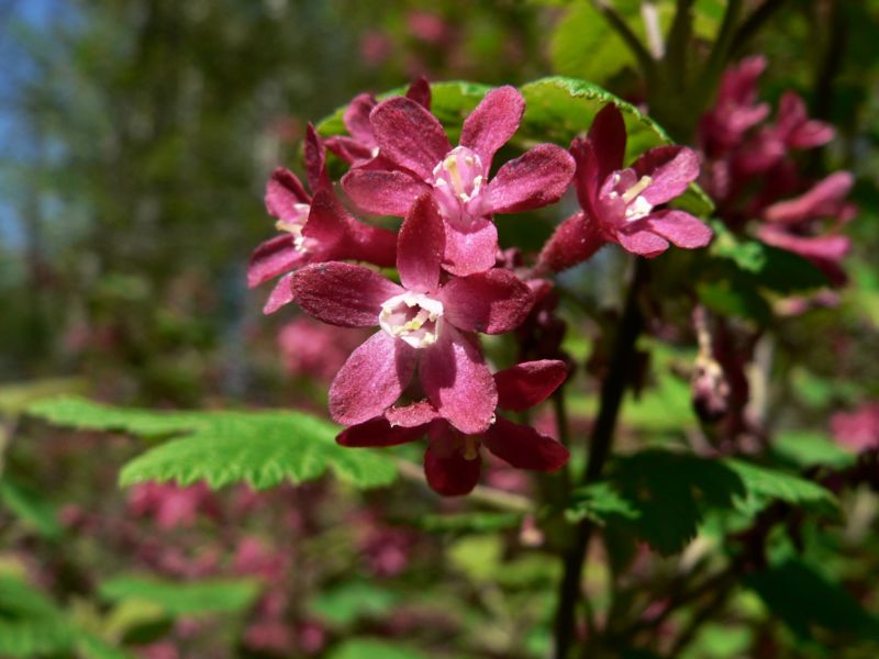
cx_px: 440
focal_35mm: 36
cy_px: 330
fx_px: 914
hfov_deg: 51.4
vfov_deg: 39.7
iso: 80
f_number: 4
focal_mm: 6
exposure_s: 1/320
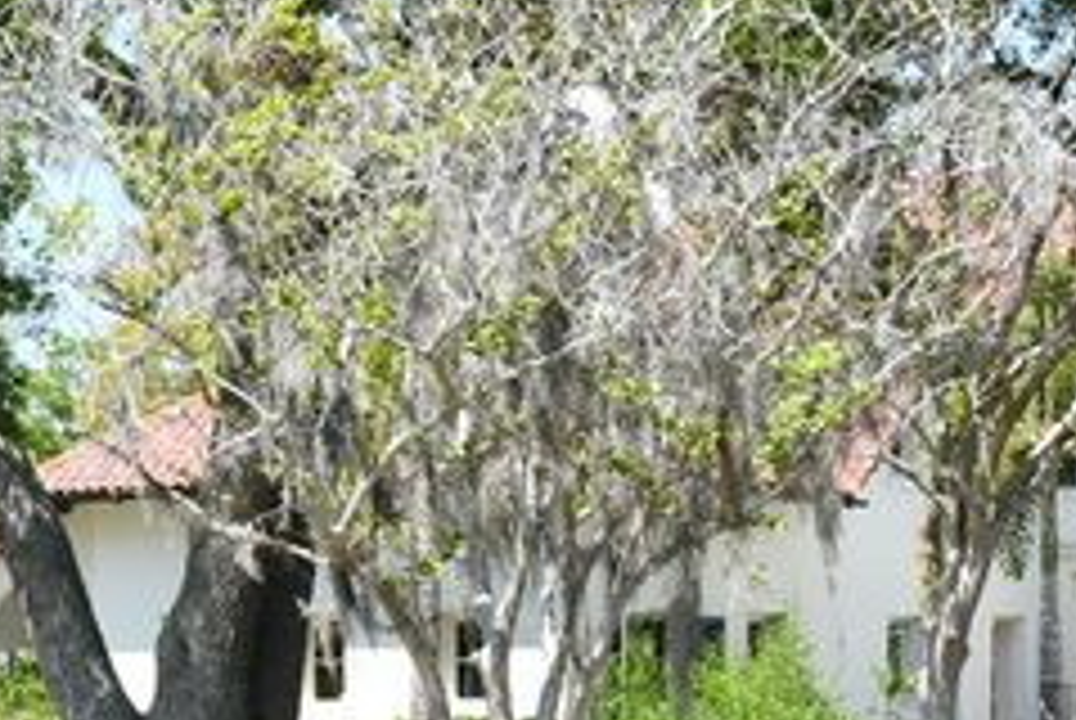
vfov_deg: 9.0
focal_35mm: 150
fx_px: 4489
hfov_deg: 13.2
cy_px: 900
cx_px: -329
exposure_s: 1/250
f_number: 8
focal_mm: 28
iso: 200
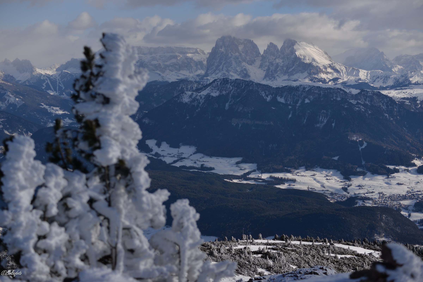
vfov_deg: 17.1
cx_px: 212
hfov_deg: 25.4
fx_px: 940
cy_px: 141
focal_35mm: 80
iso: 100
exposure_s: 1/2000
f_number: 5.6
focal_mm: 80
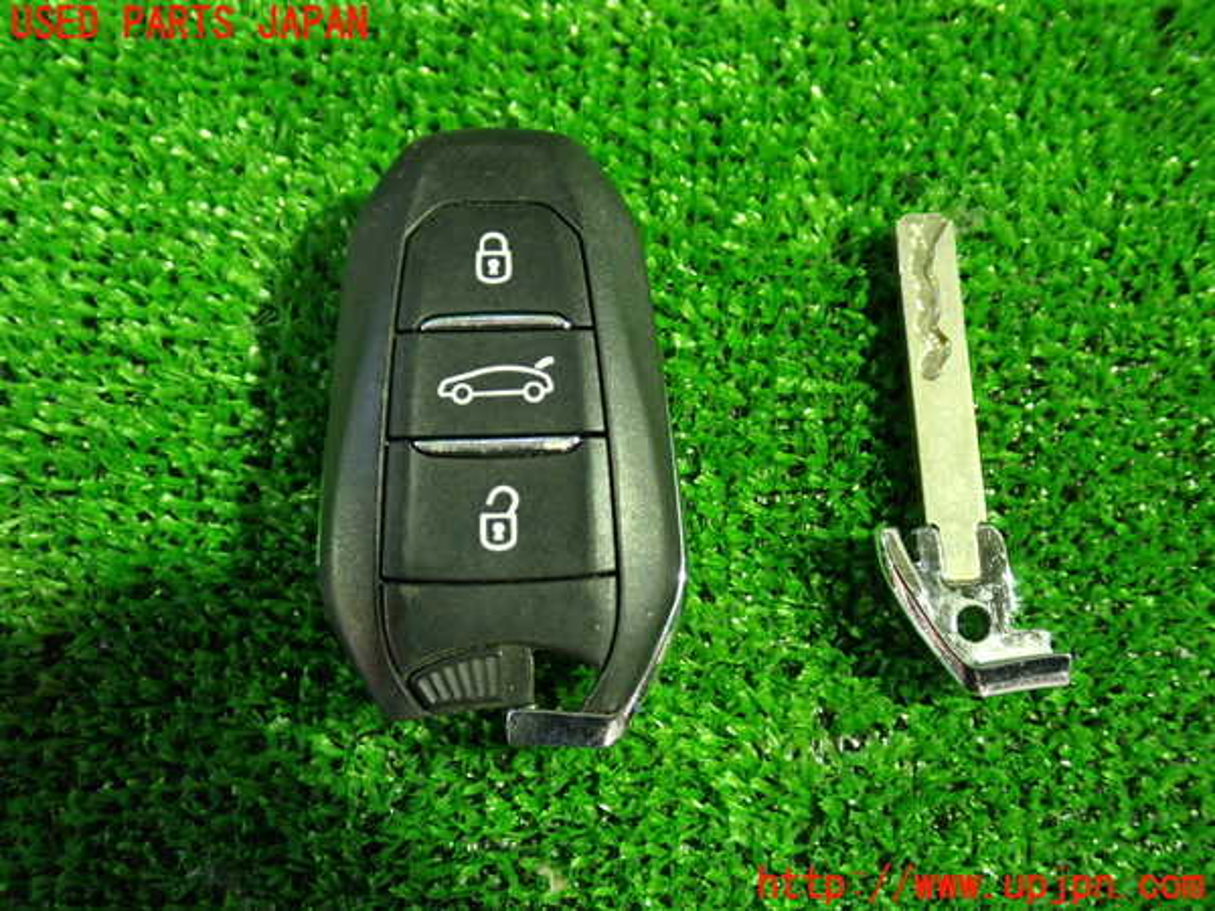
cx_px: 608
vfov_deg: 44.2
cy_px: 456
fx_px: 1123
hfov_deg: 56.8
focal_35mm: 32
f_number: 2.4
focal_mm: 5.79
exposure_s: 1/20
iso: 800
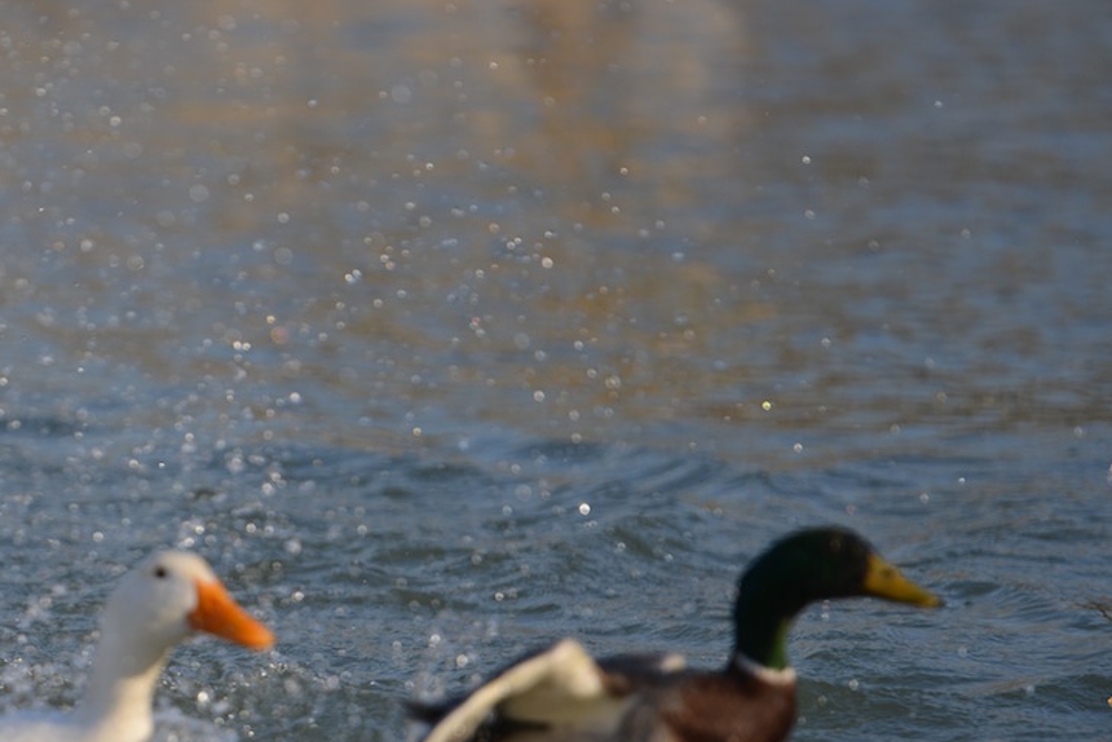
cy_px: 657
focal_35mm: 449
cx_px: -26
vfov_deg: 3.1
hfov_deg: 4.6
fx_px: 13871
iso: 200
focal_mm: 200
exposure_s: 1/2500
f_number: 2.8
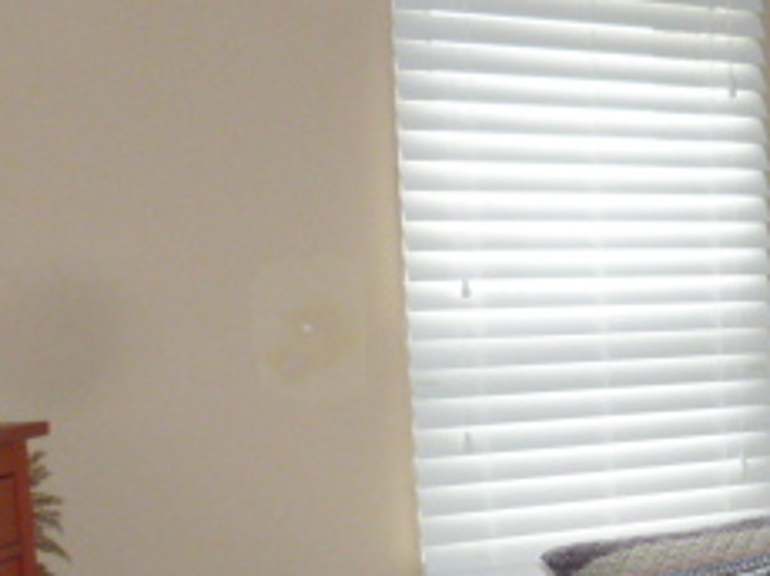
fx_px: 1733
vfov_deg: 18.7
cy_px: 432
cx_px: 947
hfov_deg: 22.8
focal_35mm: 78
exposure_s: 1/60
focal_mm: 5
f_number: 3.3
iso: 400
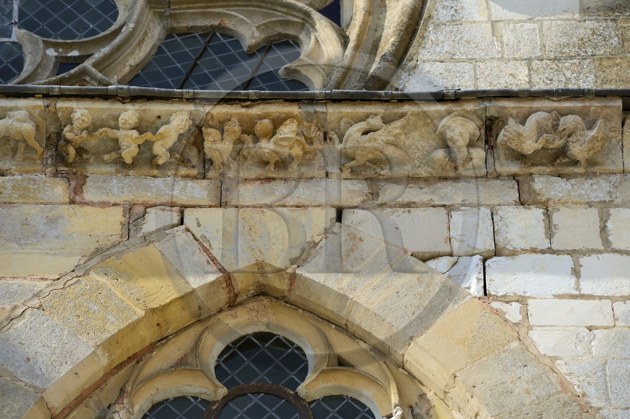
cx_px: 315
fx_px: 3497
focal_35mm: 200
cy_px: 210
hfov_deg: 10.3
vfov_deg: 6.9
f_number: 9
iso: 100
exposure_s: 1/250
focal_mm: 200
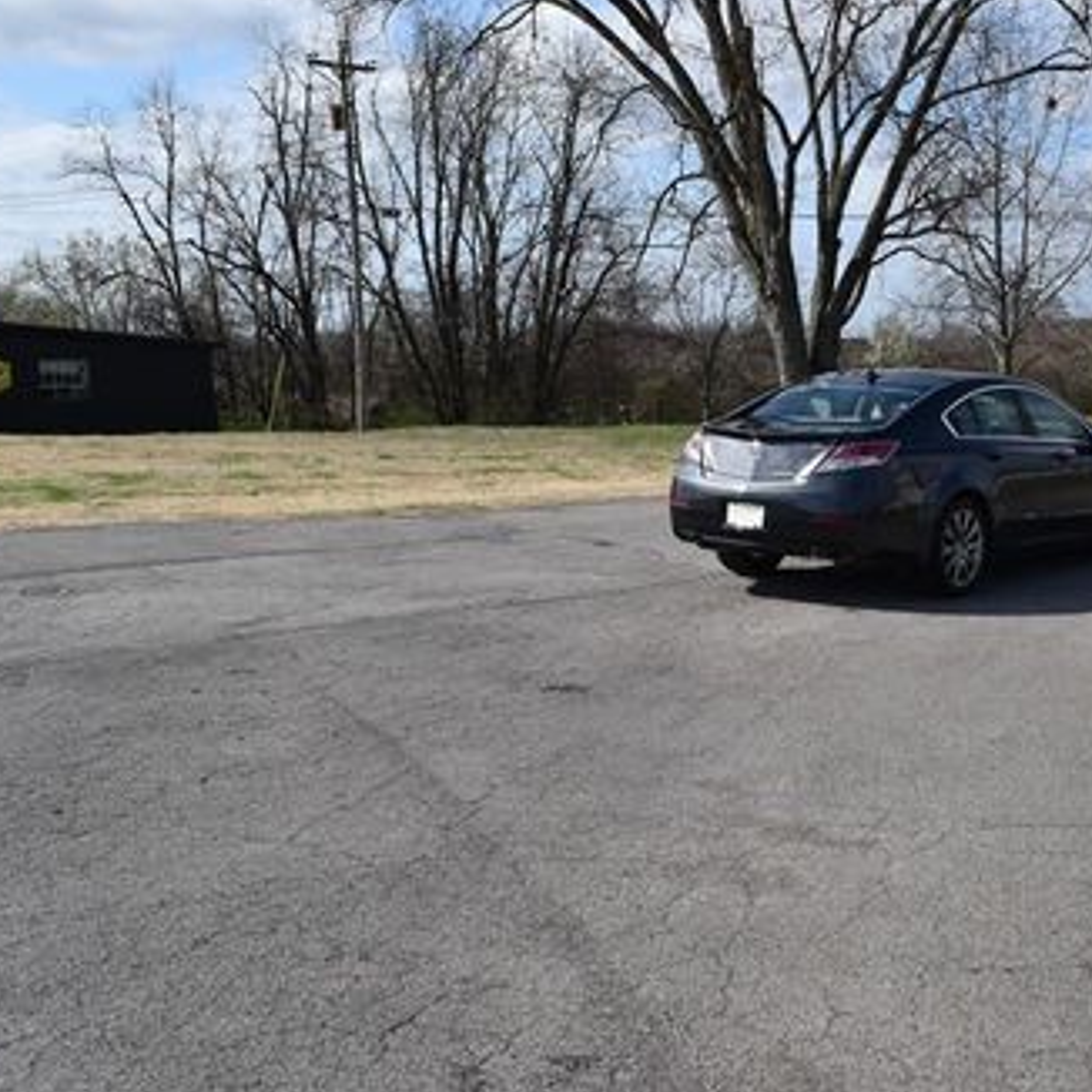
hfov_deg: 36.0
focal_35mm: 45
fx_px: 1606
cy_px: 471
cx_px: 914
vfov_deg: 37.5
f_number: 9
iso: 100
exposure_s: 1/320
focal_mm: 18
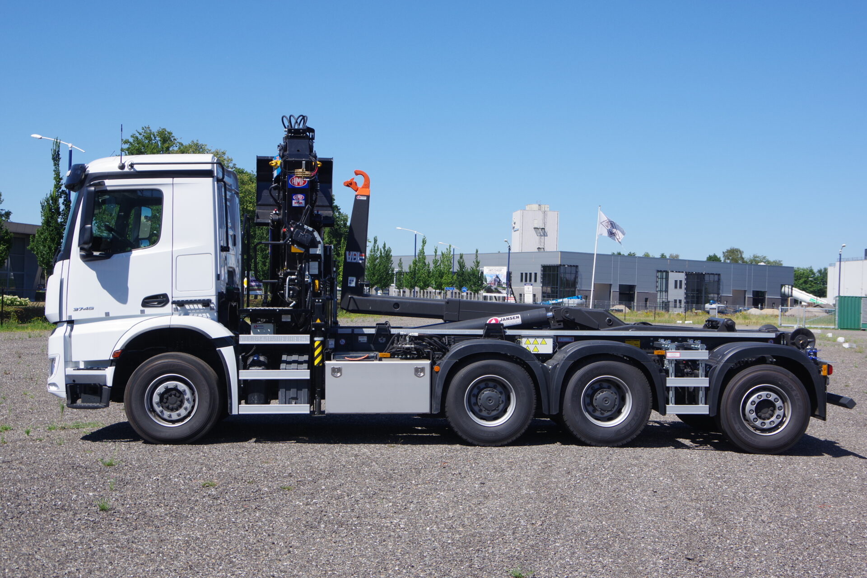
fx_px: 1108
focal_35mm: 46
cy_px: 289
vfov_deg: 29.2
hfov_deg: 42.7
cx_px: 434
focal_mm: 31
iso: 200
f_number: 7.1
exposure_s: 1/400
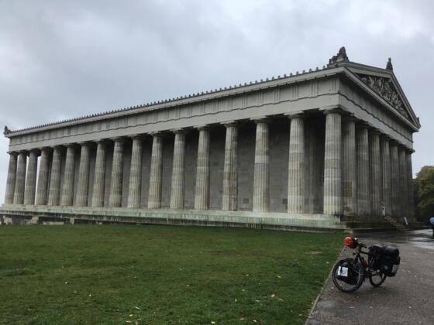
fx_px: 389
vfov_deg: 45.4
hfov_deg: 58.4
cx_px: 217
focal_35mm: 31
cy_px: 162
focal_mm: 3.3
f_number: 2.4
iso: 25
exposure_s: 1/418
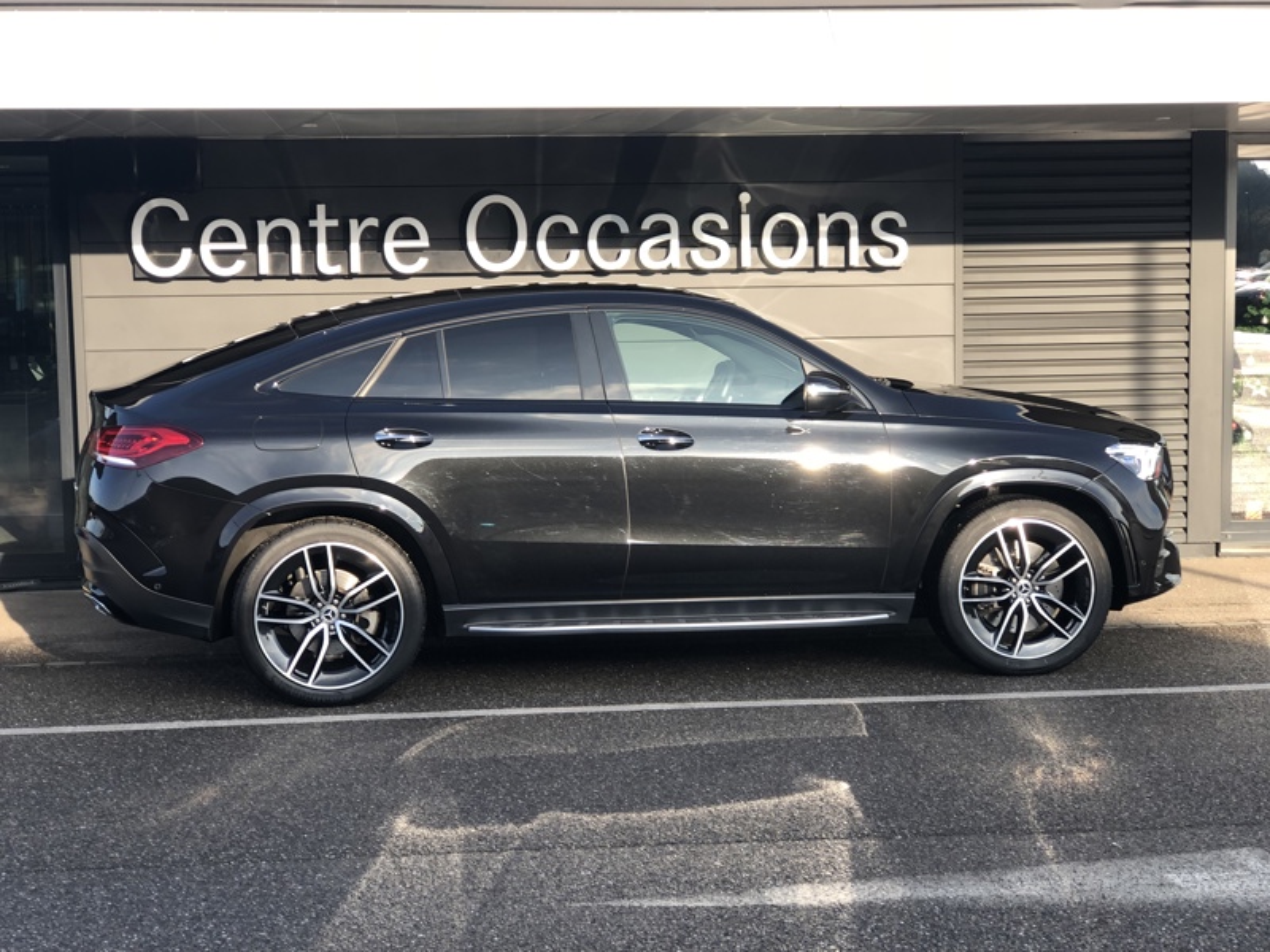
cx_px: 635
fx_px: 2091
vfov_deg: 25.7
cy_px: 476
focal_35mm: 57
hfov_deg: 33.8
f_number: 2.8
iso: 20
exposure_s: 1/120
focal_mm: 6.6
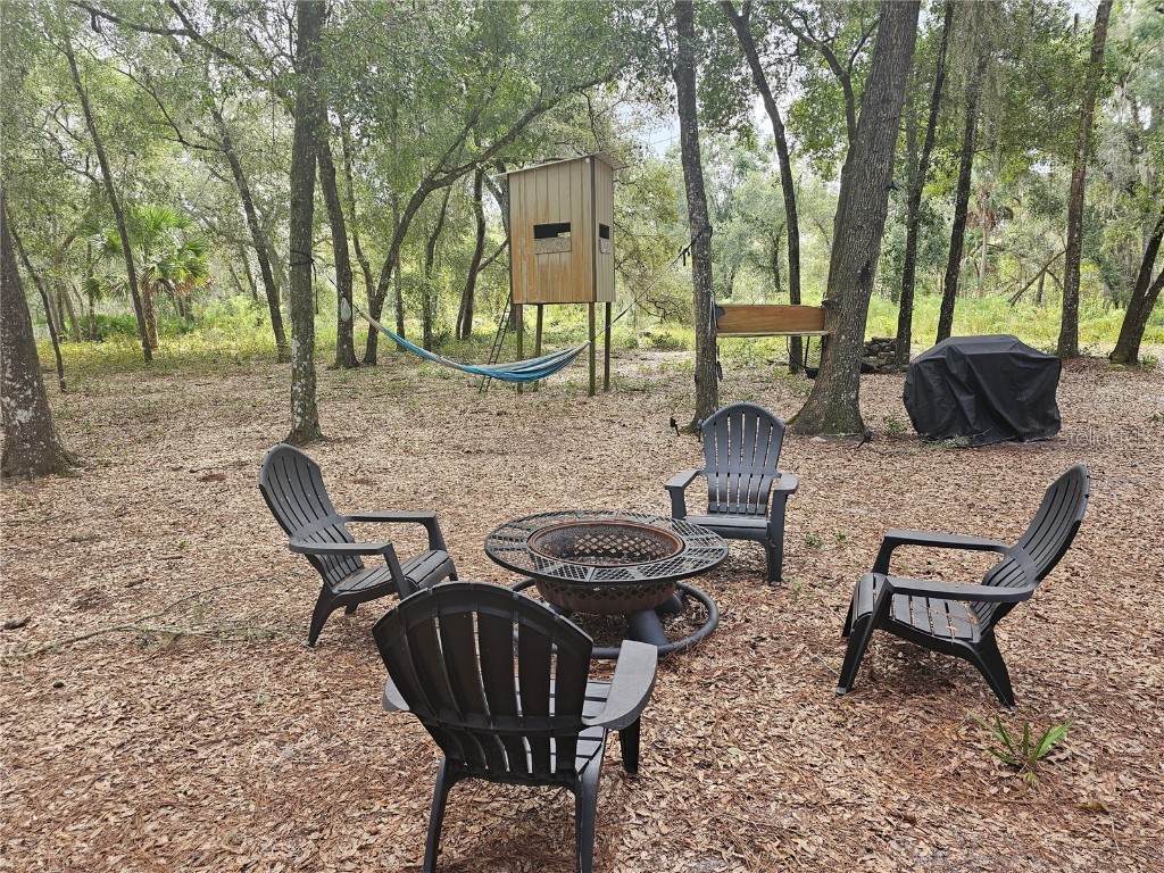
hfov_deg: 73.9
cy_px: 436
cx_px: 582
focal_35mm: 23
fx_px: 773
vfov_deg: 58.9
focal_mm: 6.3
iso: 64
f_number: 1.7
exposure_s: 1/207
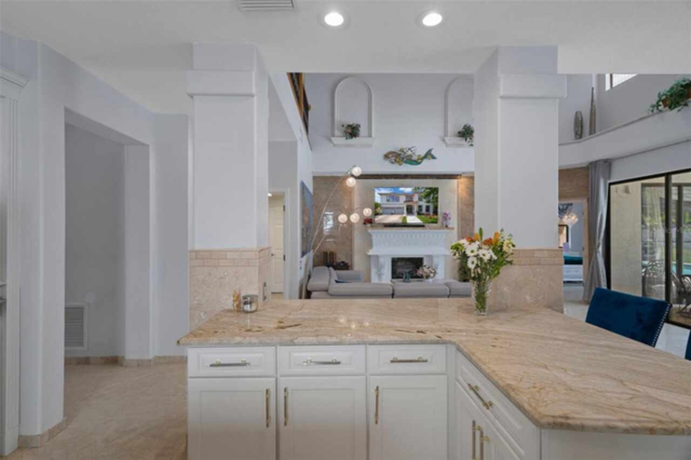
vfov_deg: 70.4
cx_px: 346
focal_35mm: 17
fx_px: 326
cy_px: 230
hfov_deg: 93.3
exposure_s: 1/2
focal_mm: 17
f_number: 9
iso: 320
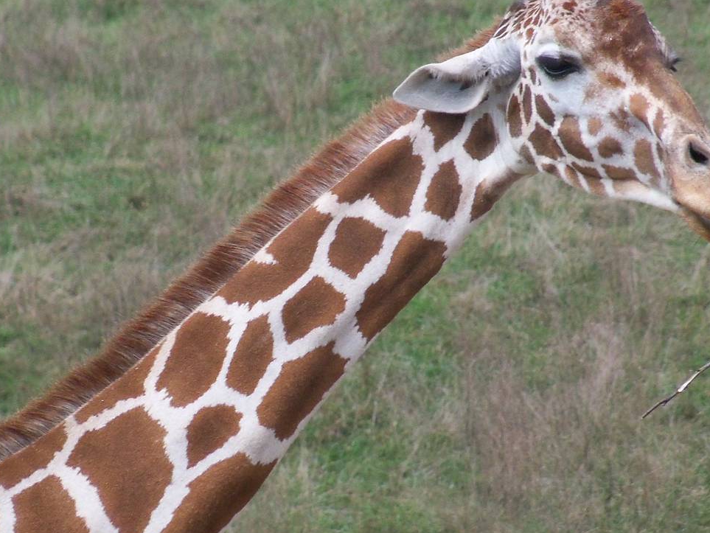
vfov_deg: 3.1
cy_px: 193
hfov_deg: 4.2
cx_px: 358
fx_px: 9746
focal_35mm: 475
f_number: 4.5
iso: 200
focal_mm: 50.6
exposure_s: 1/1250
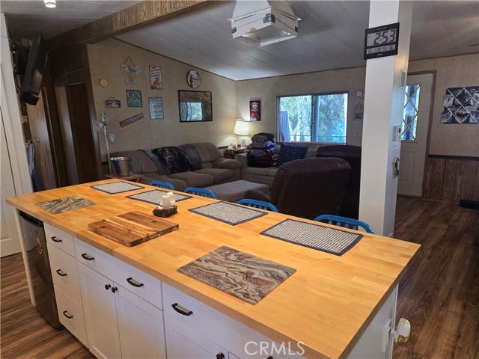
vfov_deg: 58.9
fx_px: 318
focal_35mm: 23
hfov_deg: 73.9
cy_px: 180
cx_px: 240
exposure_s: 1/120
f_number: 1.8
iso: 125
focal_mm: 5.4
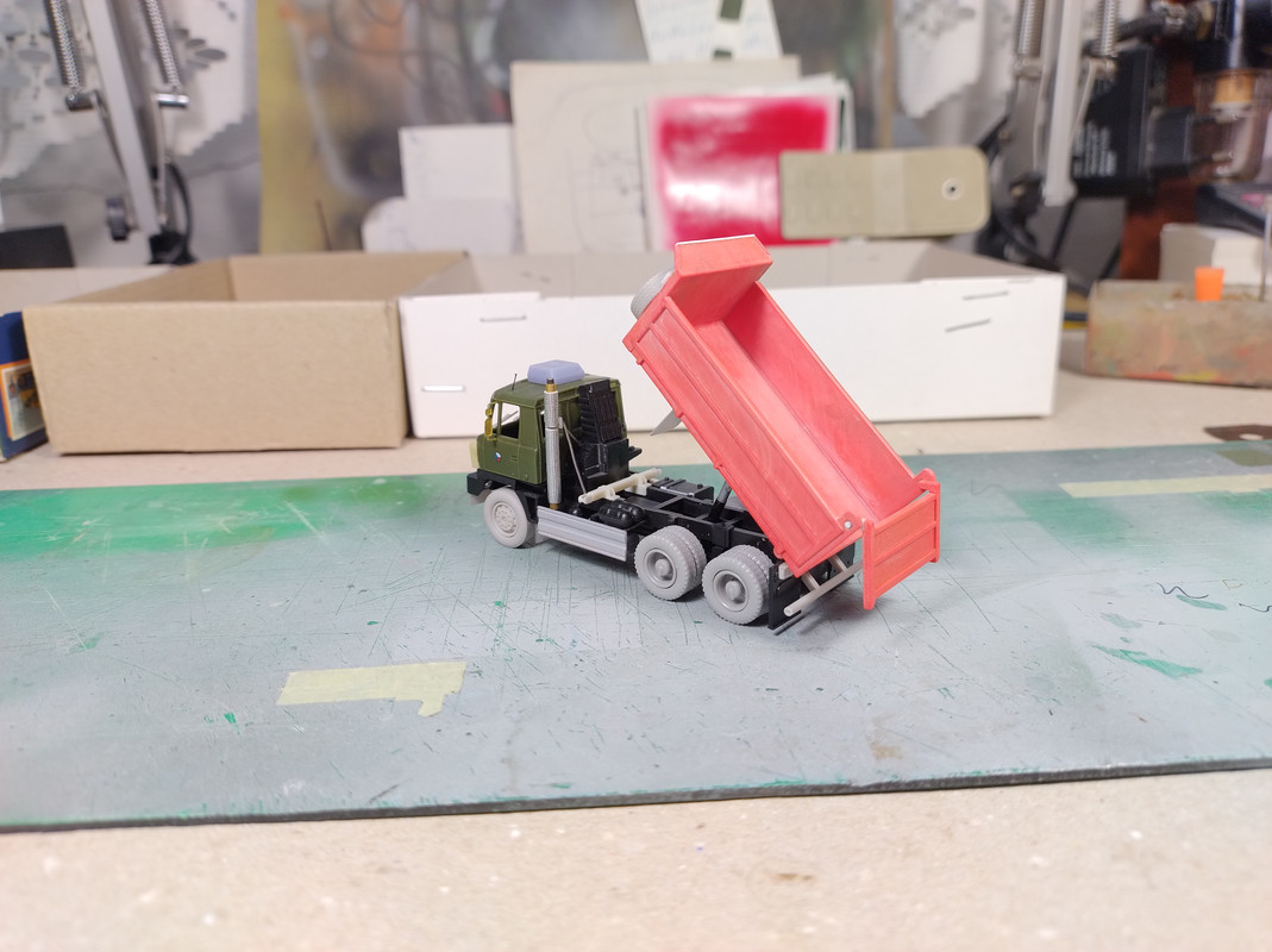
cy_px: 476
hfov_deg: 69.4
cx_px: 636
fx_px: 918
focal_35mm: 25
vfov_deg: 54.8
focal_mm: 4.71
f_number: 1.7
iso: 185
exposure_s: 1/100
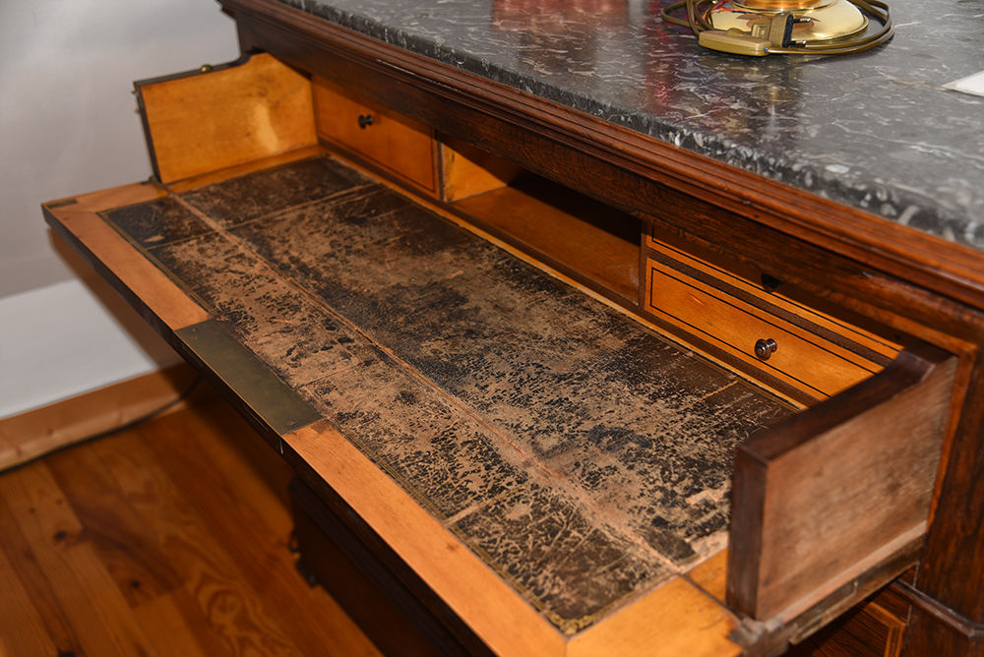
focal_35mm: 40
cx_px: 492
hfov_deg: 48.4
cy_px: 328
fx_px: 1094
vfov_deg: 33.4
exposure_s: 1/60
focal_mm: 40
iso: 160
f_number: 4
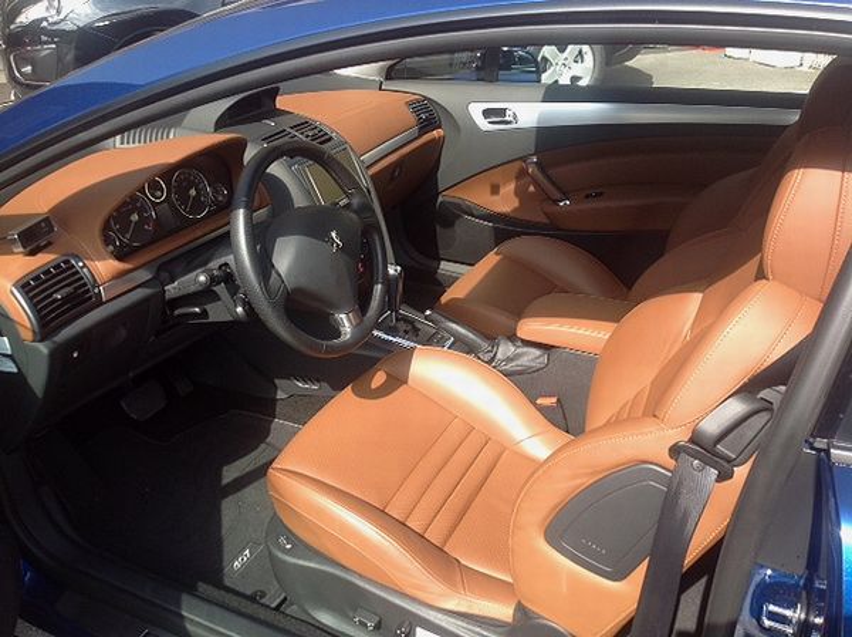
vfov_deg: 40.6
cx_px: 426
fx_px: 860
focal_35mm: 35
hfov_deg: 52.7
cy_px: 318
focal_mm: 4.28
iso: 50
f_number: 2.4
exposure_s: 1/364
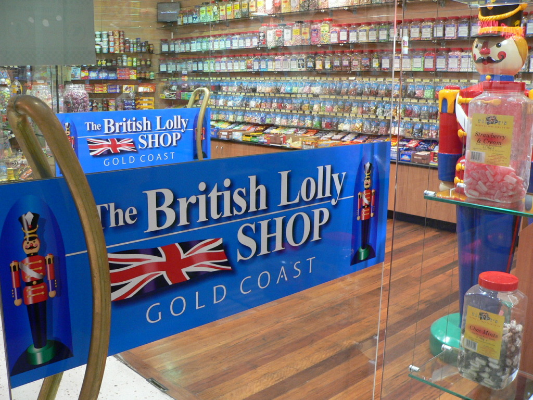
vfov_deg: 39.7
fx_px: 554
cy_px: 200
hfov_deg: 51.4
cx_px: 266
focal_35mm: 36
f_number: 2.8
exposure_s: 1/10
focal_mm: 6
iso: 200
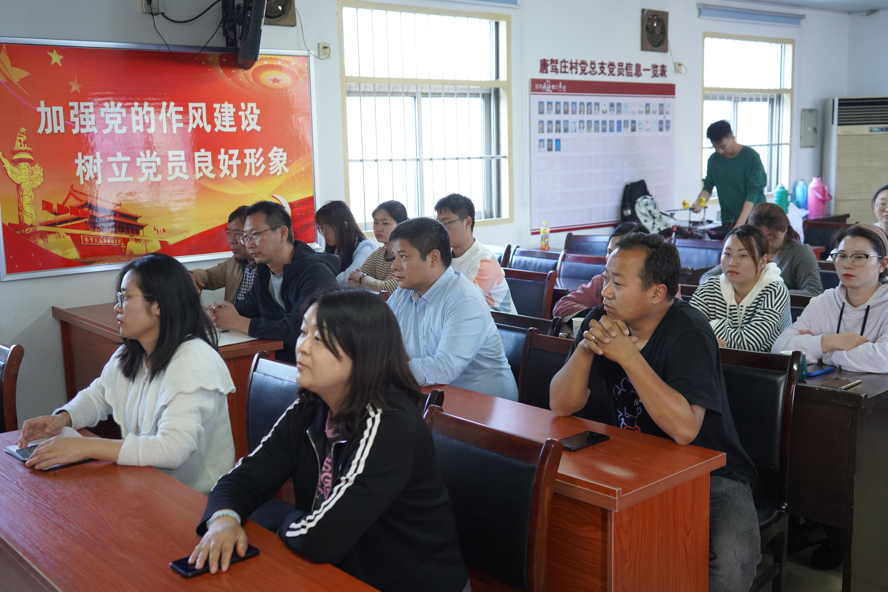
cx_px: 444
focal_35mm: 38
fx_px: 937
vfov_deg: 35.1
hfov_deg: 50.7
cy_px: 296
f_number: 4
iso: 2000
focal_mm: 38
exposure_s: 1/160
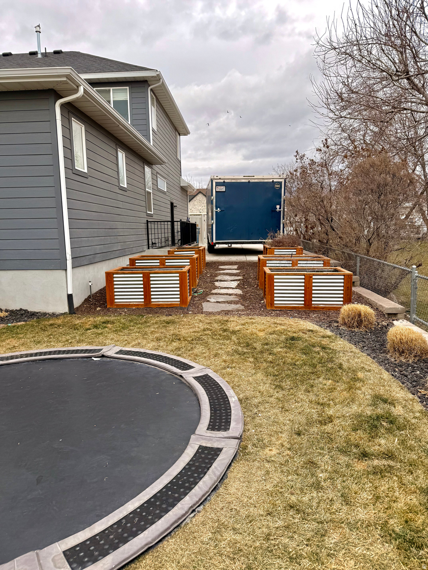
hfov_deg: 56.8
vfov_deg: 71.6
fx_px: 396
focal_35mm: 24
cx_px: 214
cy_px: 285
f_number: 1.78
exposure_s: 1/2000
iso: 80
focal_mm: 6.76
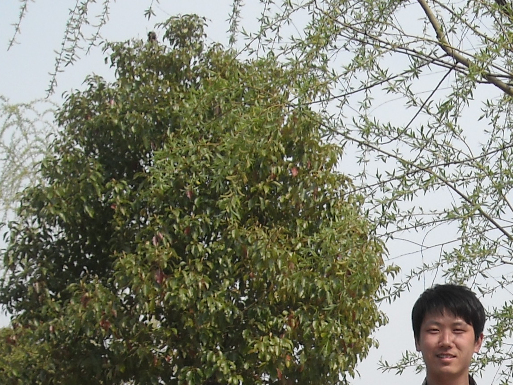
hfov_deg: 19.4
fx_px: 1467
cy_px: 492
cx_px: 477
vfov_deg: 14.4
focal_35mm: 99
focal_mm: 5.7
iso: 64
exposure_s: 1/239
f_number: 5.6
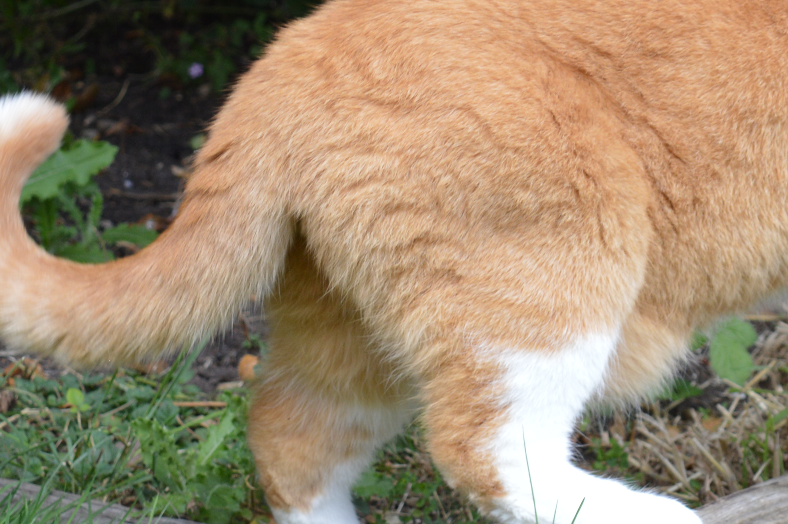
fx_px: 4423
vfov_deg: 6.8
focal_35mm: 202
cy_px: 68
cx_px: 771
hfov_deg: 10.1
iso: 220
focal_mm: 55
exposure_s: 1/125
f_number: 5.6
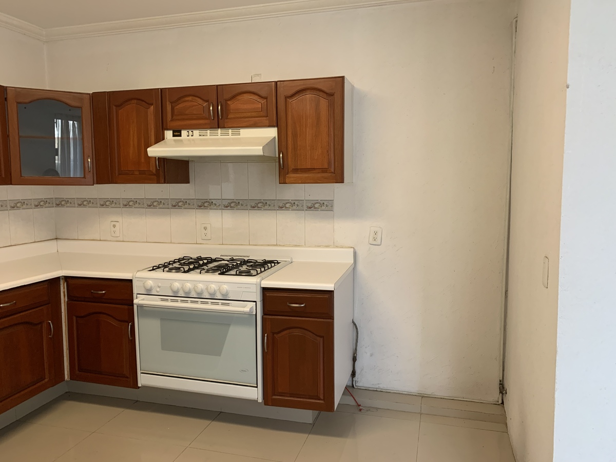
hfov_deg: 67.3
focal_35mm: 26
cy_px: 231
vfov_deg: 53.1
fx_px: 463
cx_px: 308
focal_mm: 4.25
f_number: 1.8
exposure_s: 1/60
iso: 160
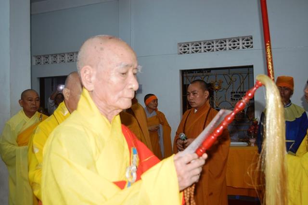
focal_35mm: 36
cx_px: 154
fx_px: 308
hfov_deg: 53.2
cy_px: 102
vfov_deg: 36.8
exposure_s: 1/60
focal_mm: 24
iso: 560
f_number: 4
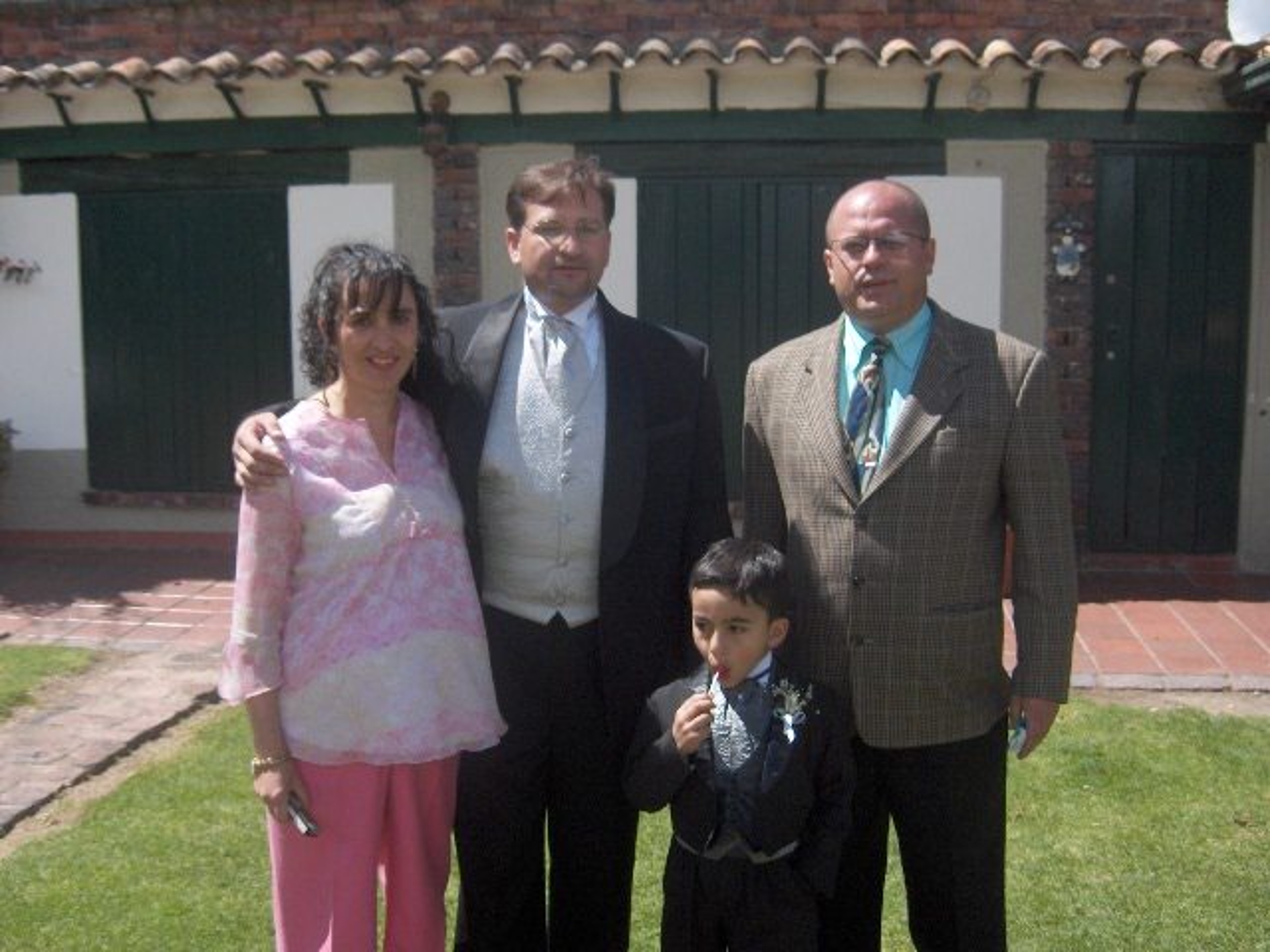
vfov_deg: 36.8
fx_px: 1431
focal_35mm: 39
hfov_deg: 47.9
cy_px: 476
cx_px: 635
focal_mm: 8
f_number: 2.8
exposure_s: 1/901
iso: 100
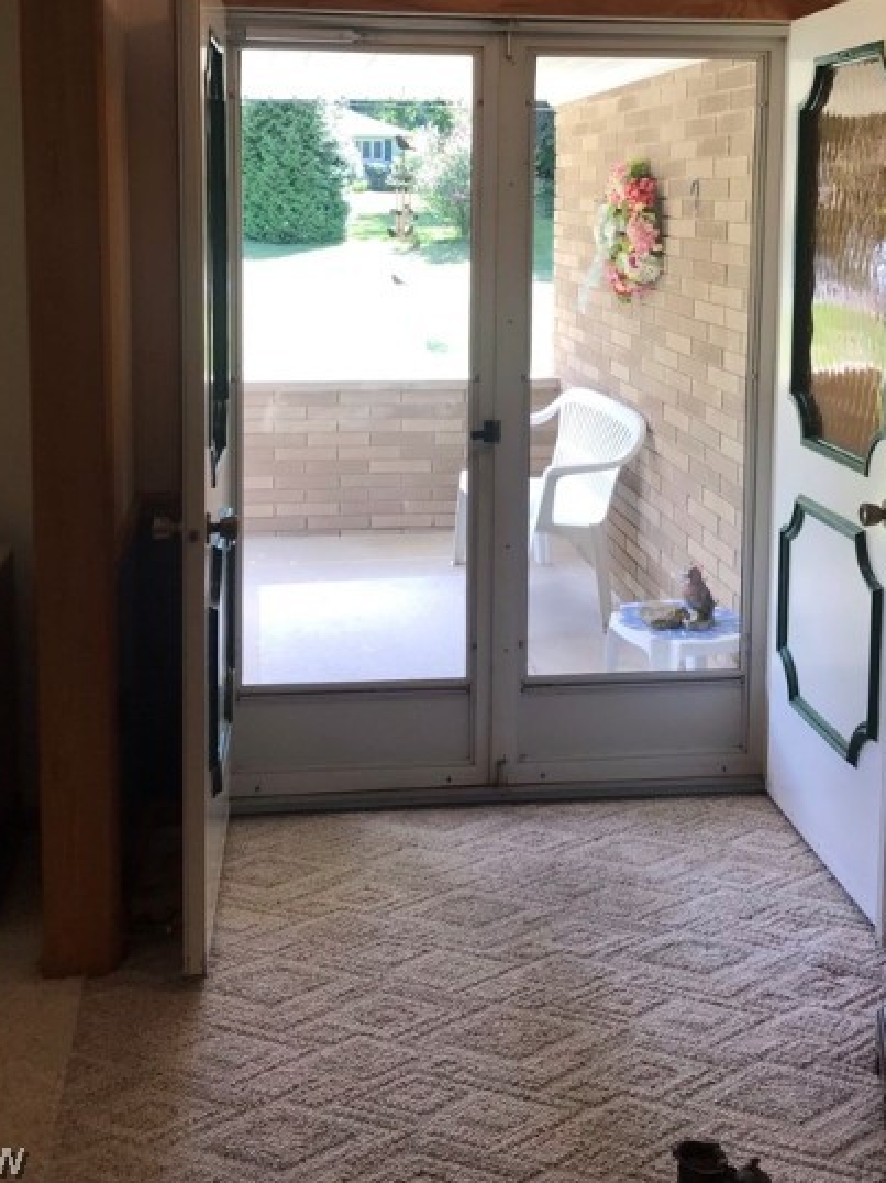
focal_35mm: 40
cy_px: 350
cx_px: 431
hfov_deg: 35.9
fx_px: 1366
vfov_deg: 45.7
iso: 25
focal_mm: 3.99
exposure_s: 1/120
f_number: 1.8
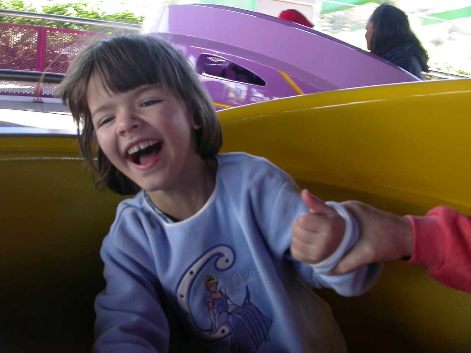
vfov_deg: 37.7
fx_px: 517
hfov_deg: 49.0
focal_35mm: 38
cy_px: 176
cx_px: 236
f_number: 3.3
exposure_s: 1/56.3
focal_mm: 7.85
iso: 100
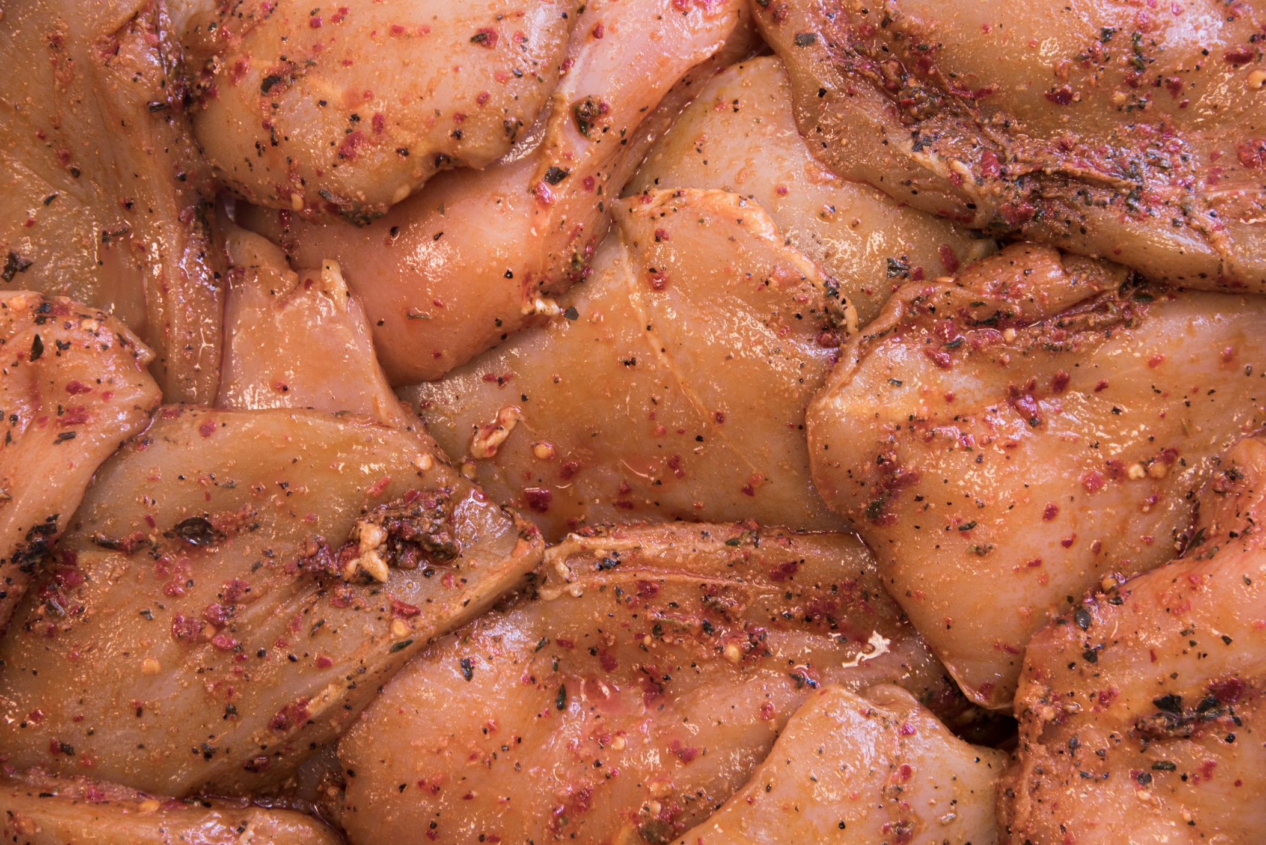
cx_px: 633
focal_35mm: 98
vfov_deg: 14.0
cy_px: 422
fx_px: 3448
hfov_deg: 20.8
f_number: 7.1
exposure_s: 1/25
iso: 400
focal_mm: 98
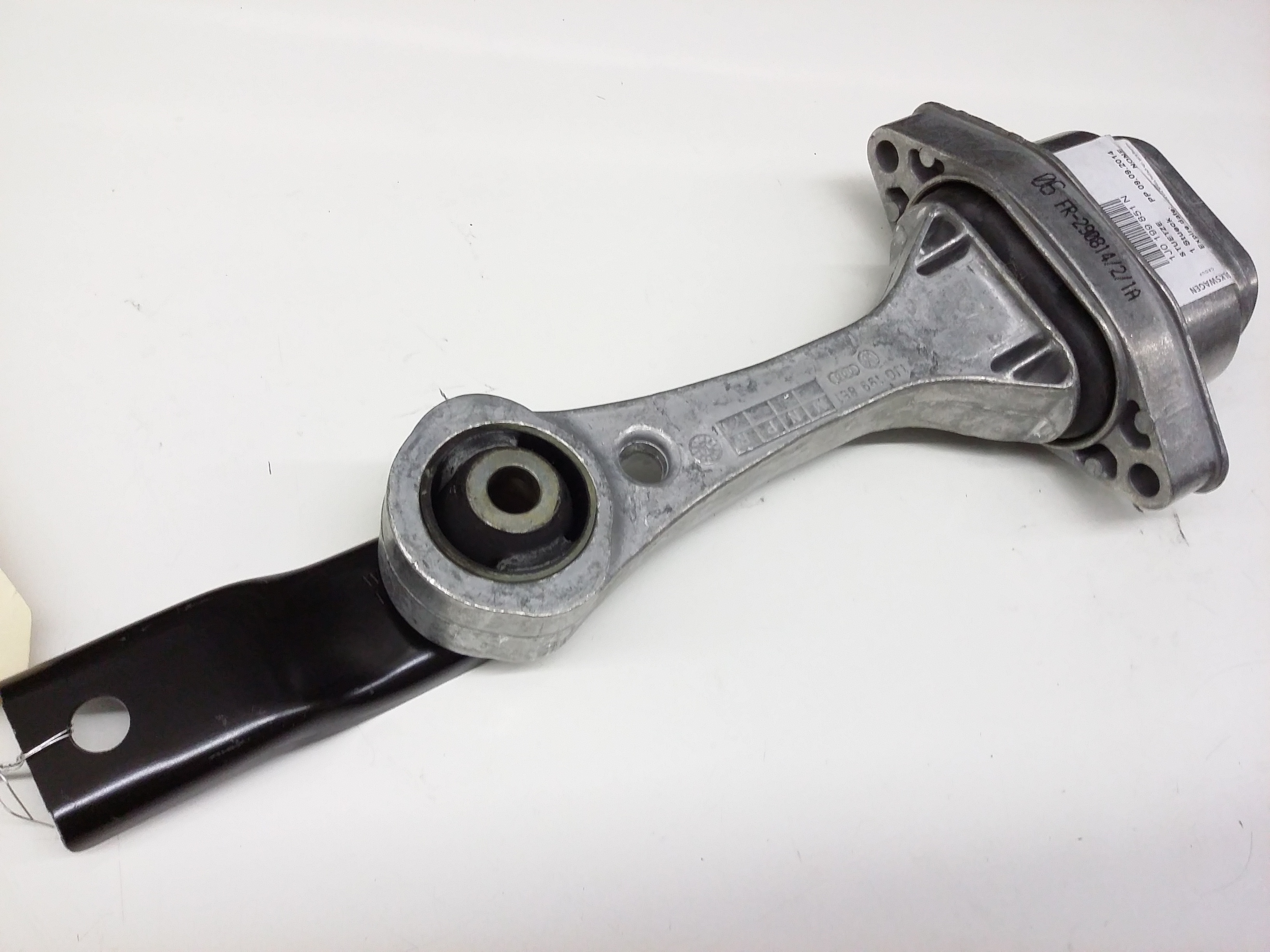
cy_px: 476
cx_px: 635
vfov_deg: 44.2
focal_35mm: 32
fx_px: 1174
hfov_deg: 56.8
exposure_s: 1/15
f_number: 2.4
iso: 160
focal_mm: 3.4
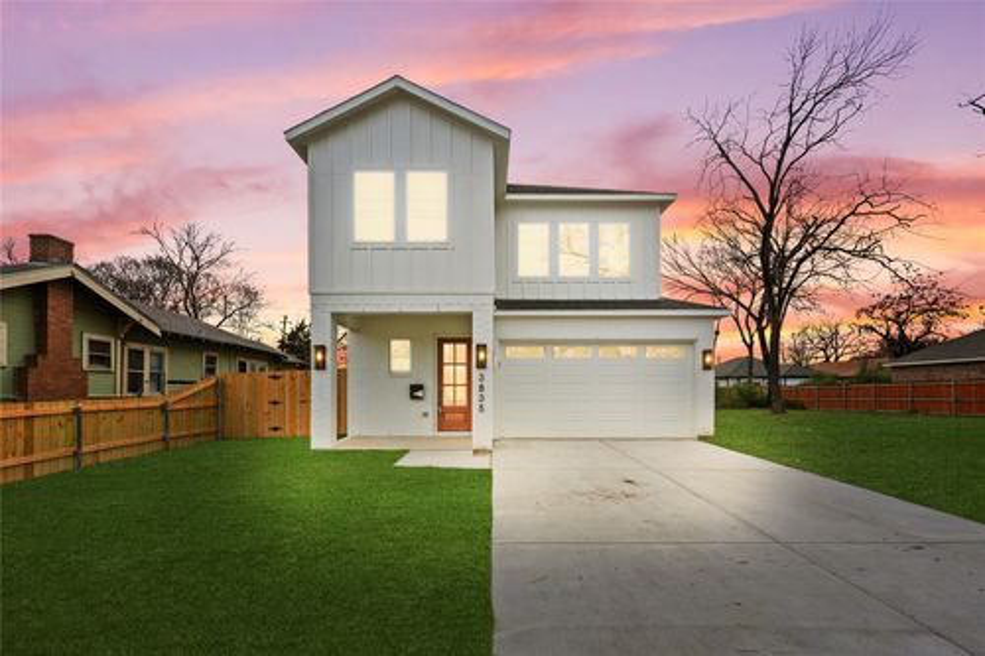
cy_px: 328
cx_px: 492
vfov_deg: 72.0
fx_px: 451
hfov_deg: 95.0
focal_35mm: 16
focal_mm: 11
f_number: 7.1
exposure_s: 1/40
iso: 100
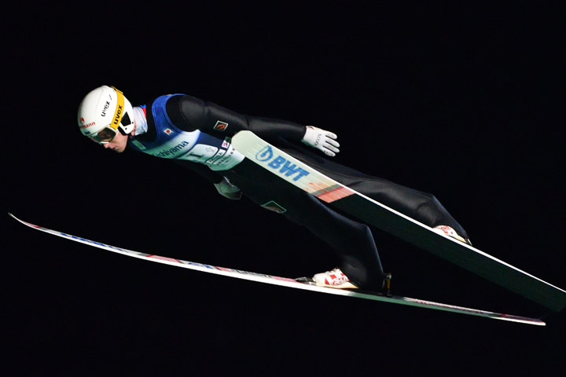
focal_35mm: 1000
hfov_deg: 2.1
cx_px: 283
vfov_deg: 1.4
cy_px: 188
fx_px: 15721
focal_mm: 500
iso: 3200
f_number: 4
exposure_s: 1/320
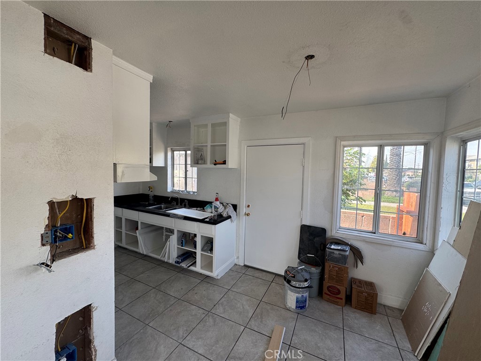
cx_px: 240
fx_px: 195
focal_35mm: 14
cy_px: 180
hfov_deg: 102.1
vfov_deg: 85.7
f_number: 2.2
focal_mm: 2.22
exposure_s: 1/99
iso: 50
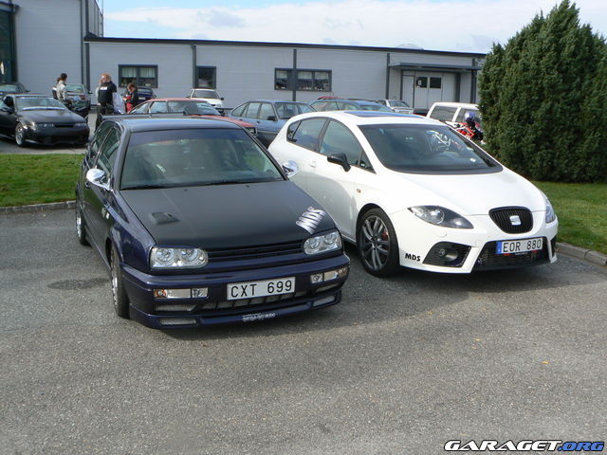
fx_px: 631
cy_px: 228
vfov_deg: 39.7
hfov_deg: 51.4
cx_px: 304
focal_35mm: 36
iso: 80
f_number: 5.6
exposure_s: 1/320
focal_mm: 6
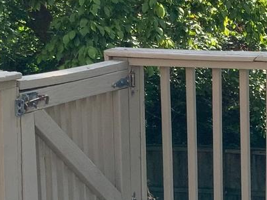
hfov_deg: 12.7
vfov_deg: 10.0
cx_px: 388
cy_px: 144
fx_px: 1142
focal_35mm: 148
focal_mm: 3
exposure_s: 1/432
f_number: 1.8
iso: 16
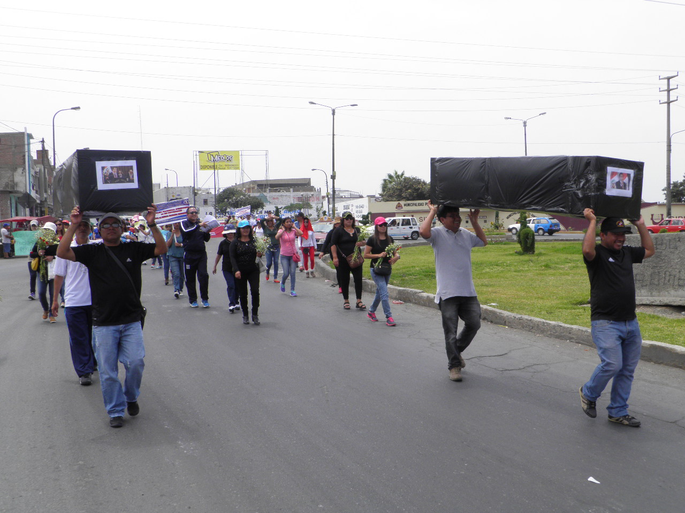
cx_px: 342
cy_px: 256
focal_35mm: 35
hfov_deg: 52.6
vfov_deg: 40.7
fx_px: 693
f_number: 5.5
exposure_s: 1/320
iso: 50
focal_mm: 6.3
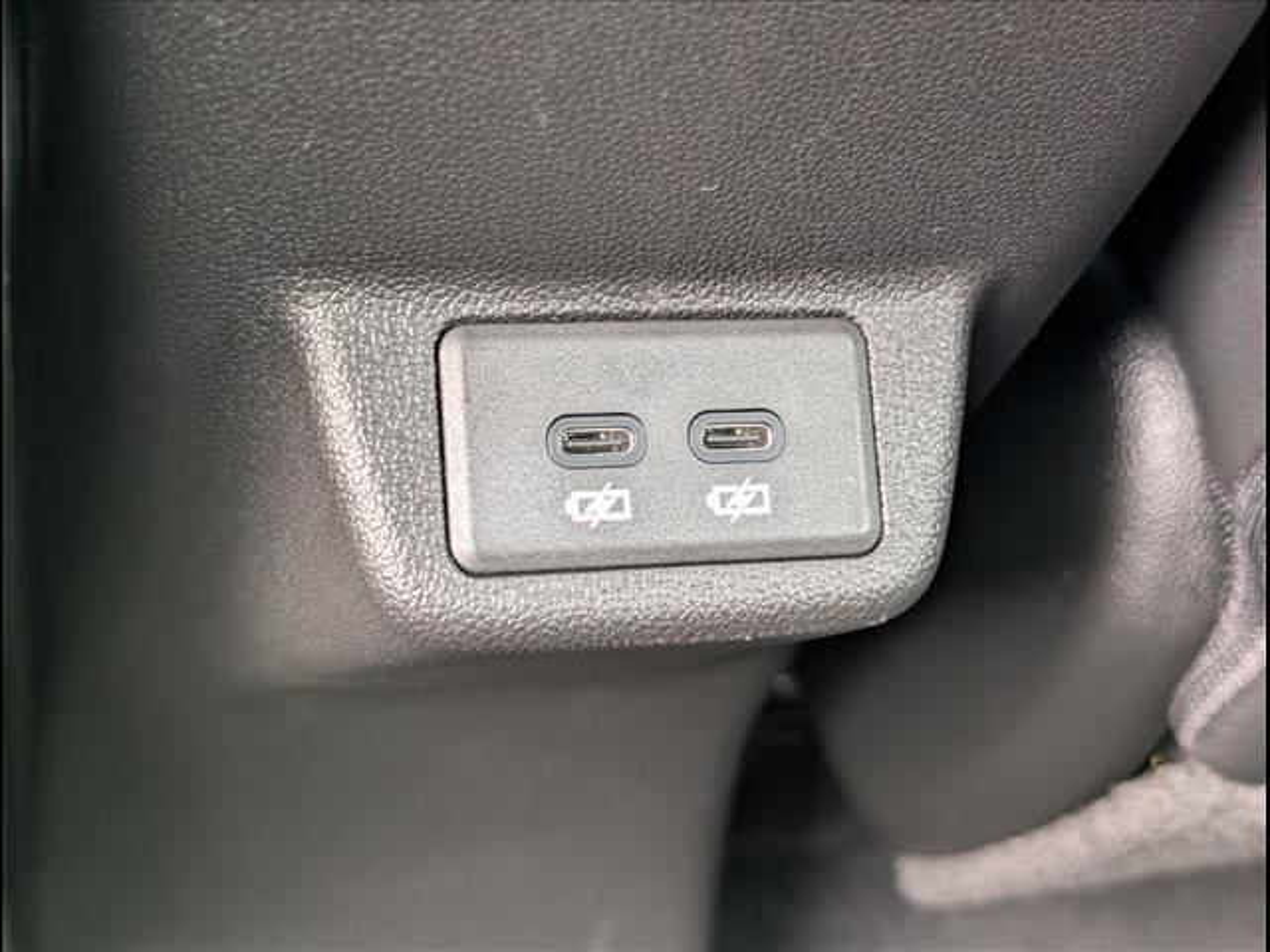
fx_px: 1798
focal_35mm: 49
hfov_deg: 38.9
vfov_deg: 29.7
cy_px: 476
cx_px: 635
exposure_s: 1/108
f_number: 1.68
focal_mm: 6.9
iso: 645
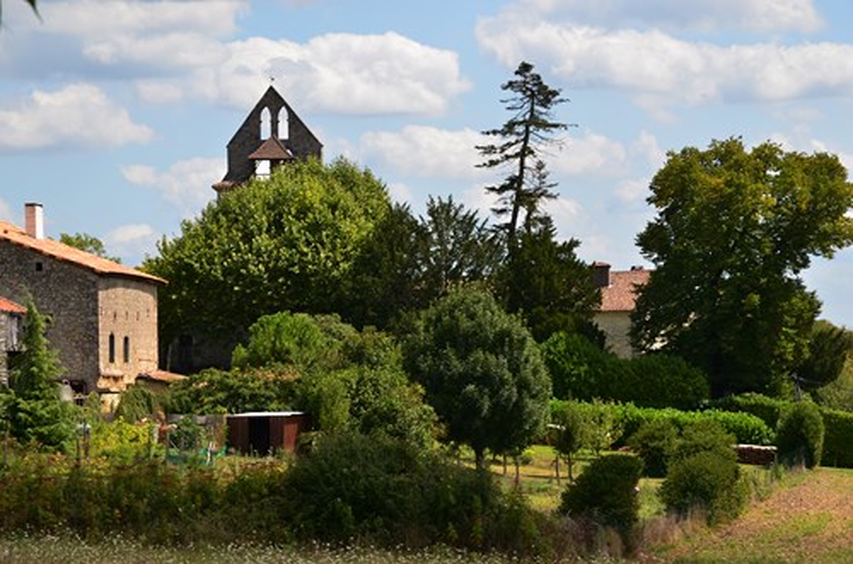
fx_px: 3014
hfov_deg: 16.1
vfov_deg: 10.7
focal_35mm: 128
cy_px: 282
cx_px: 426
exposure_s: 1/160
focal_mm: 85
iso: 100
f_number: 11
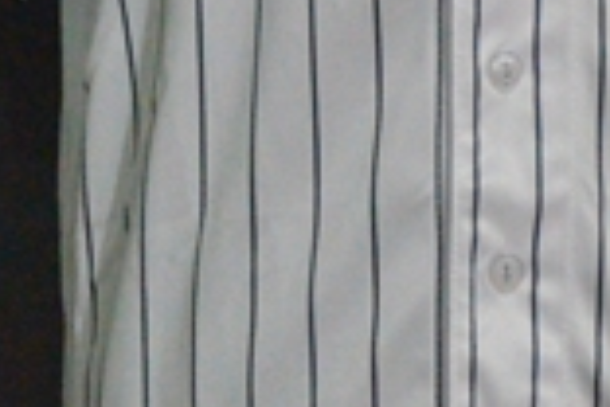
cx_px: 1021
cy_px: -145
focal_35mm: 346
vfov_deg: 4.0
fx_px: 5855
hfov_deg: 5.9
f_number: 4.8
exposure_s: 1/100
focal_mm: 45
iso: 4000
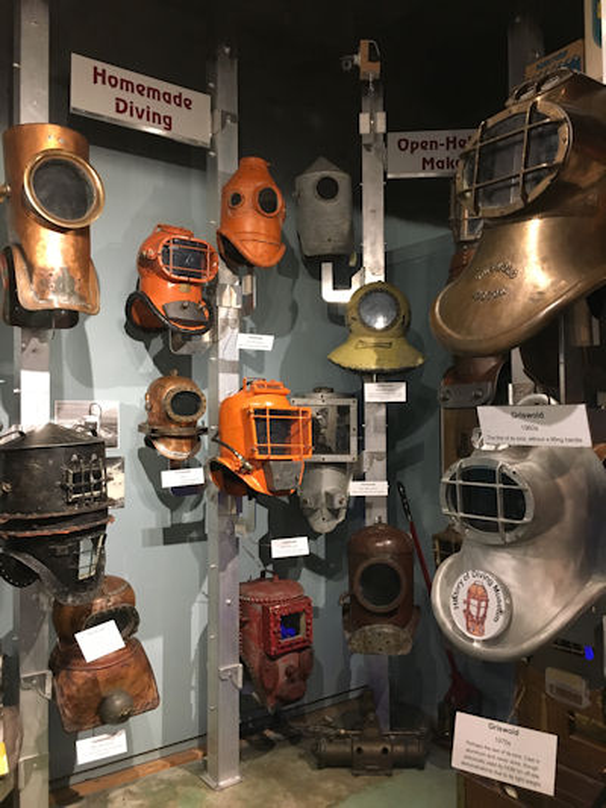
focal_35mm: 29
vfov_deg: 61.6
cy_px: 404
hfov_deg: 48.2
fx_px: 677
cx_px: 303
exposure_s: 1/24
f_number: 2.2
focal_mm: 4.15
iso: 200
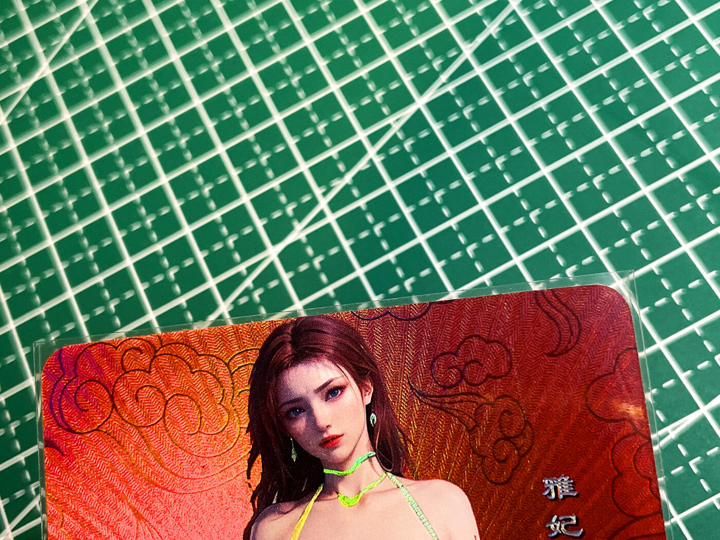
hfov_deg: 36.8
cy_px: 270
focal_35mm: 52
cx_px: 360
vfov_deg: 28.0
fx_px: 1082
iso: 150
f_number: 1.6
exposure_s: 1/49
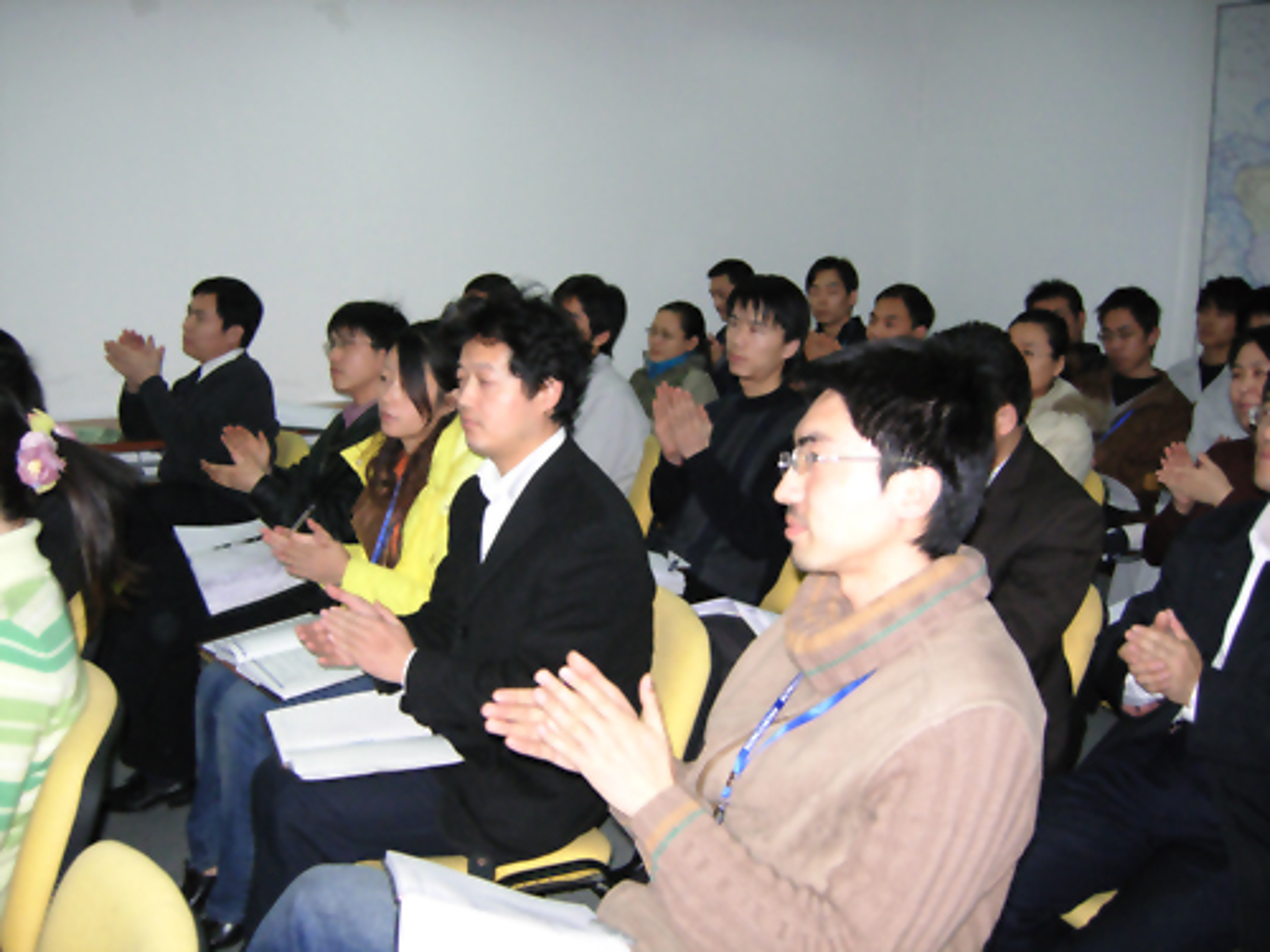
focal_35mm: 36
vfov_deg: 39.7
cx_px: 635
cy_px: 476
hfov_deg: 51.4
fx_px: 1321
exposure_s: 1/181
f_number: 2.7
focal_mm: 7.5
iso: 200
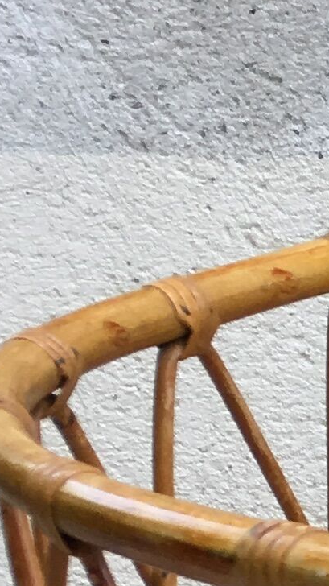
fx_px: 2717
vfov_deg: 11.5
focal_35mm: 175
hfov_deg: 6.3
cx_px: 1053
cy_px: 1026
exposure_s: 1/100
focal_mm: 4.15
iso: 25
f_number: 2.2
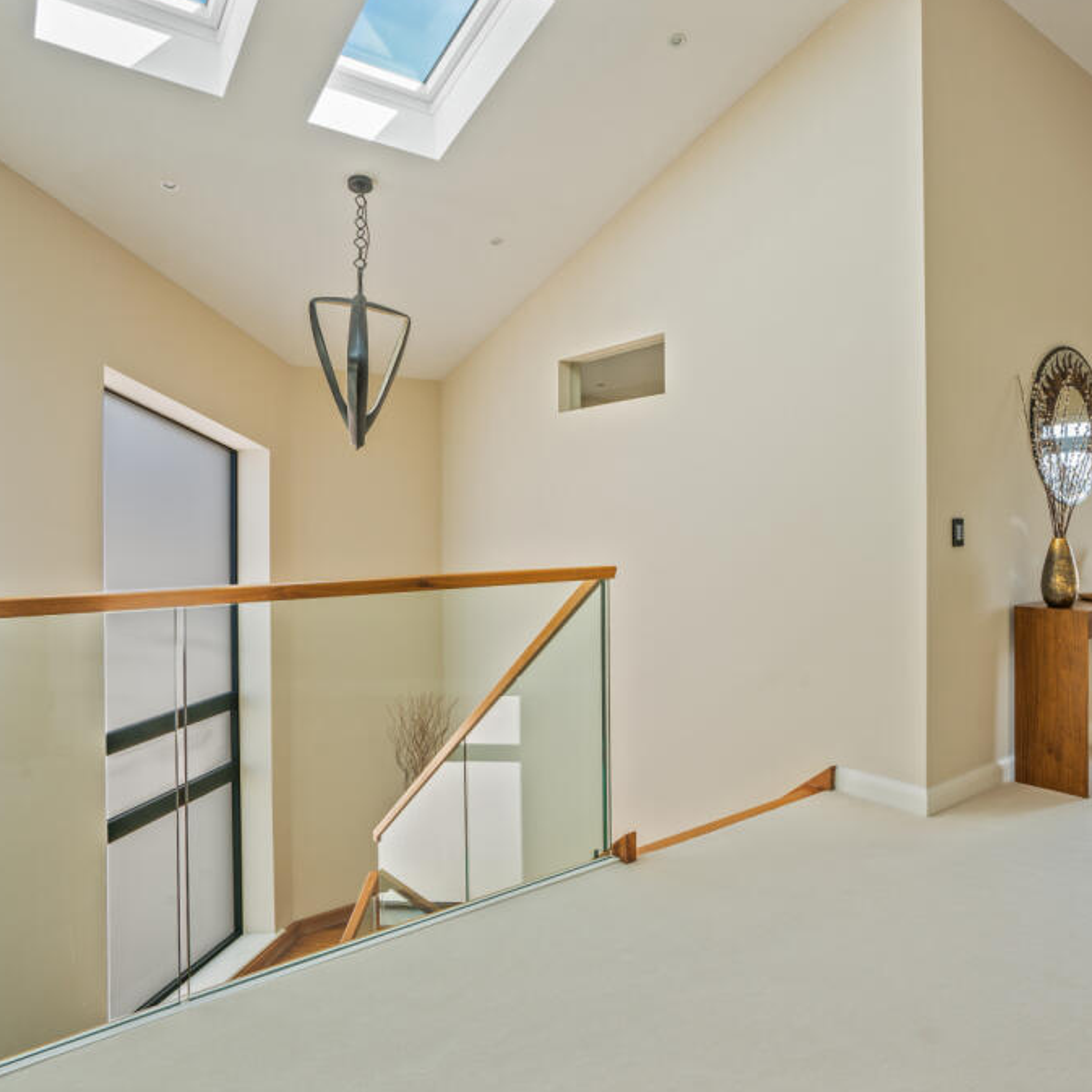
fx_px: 785
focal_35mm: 22
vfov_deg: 69.6
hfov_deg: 66.7
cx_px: 771
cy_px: 544
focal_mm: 17
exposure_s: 1/13
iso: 200
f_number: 11
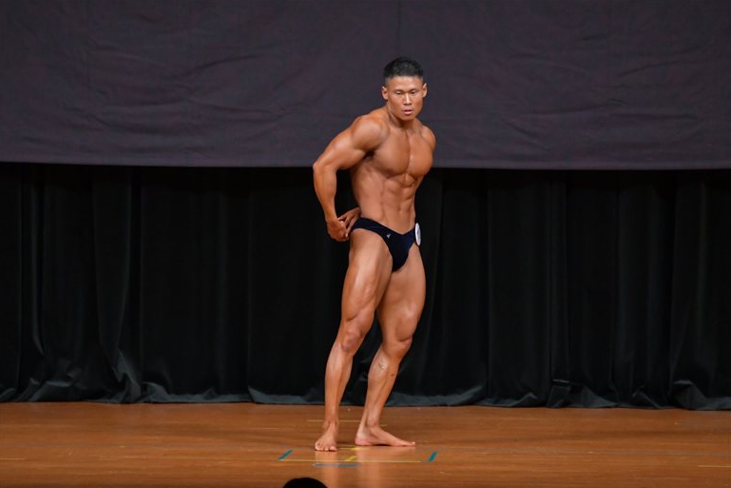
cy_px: 244
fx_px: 5828
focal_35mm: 287
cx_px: 366
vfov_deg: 4.8
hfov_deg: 7.2
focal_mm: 190
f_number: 5.6
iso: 4000
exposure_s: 1/400
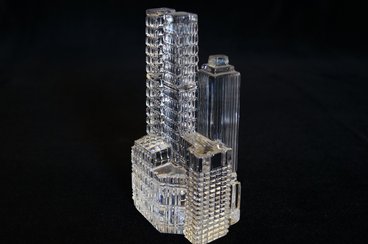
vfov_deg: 31.8
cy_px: 122
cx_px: 184
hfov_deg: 46.5
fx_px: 429
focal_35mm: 42
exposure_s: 1/60
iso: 1000
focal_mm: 28
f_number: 4.5
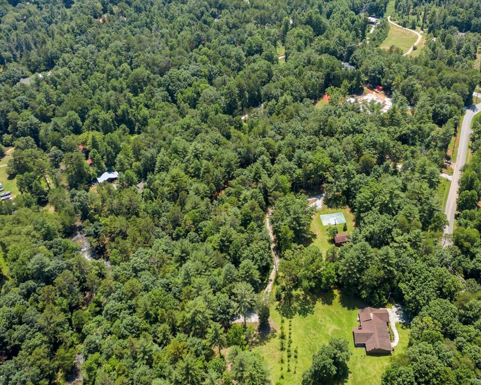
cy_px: 191
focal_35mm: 32
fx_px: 456
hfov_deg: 55.3
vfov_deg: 45.8
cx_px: 283
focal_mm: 10.26
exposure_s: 1/240
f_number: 2.8
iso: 100
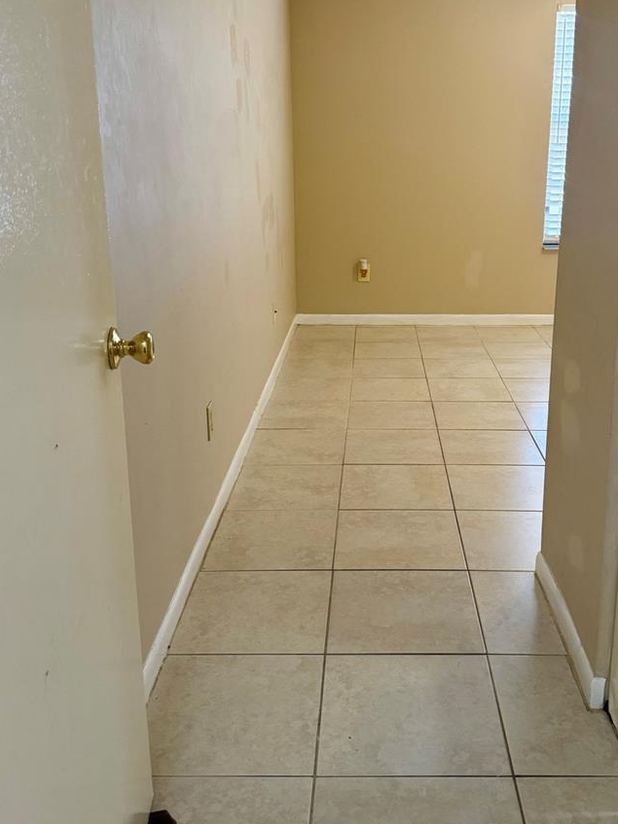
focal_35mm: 34
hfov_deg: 41.6
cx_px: 373
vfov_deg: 53.7
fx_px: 810
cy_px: 345
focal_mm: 6.76
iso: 320
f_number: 1.78
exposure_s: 1/60
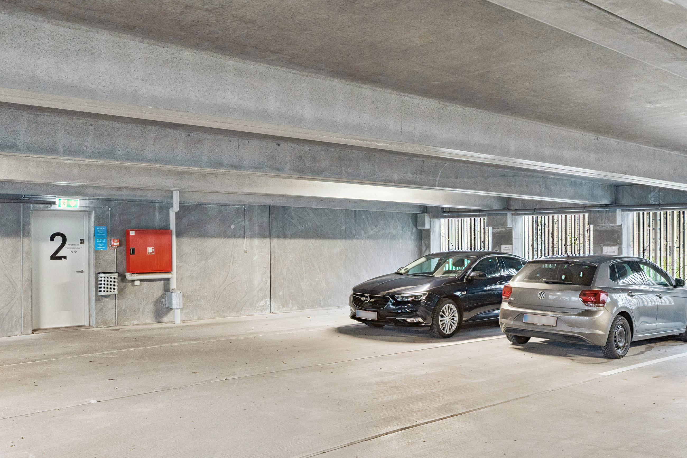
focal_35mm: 30
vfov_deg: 43.6
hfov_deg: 61.9
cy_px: 216
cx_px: 333
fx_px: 572
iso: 1600
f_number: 5.6
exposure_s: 1/30
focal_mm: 26
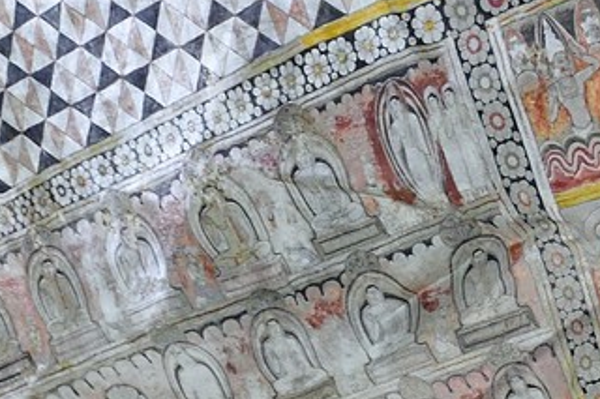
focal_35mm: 70
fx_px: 1166
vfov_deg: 14.4
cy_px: 901
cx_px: 951
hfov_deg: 22.5
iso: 1600
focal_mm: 14
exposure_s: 1/8
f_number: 4
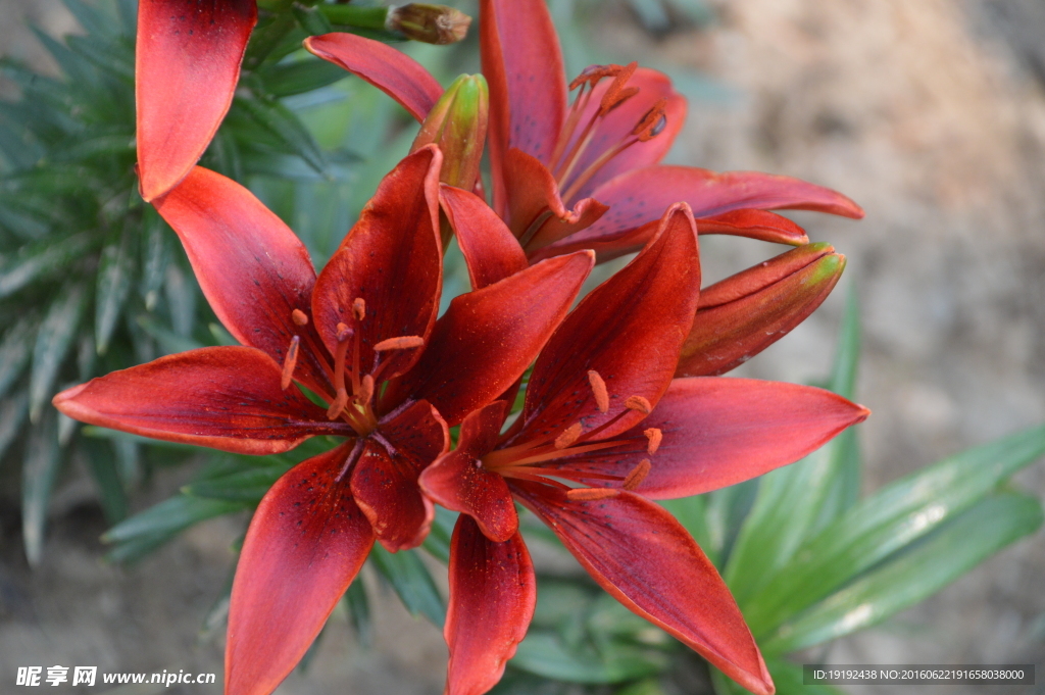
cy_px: 348
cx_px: 522
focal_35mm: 255
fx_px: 7396
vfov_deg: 5.4
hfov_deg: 8.1
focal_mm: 170
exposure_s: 1/500
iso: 800
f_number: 6
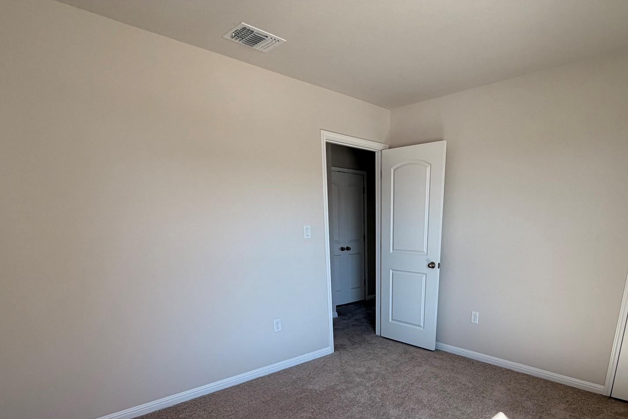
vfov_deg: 55.1
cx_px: 388
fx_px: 366
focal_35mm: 21
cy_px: 339
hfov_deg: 79.9
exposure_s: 1/121
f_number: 2.2
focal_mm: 2.22
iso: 100
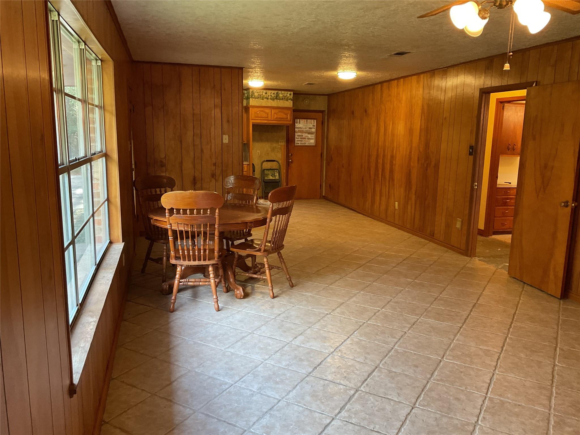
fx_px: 486
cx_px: 290
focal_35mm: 29
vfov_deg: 48.2
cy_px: 218
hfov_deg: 61.7
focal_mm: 3
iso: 160
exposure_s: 1/60
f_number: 1.8
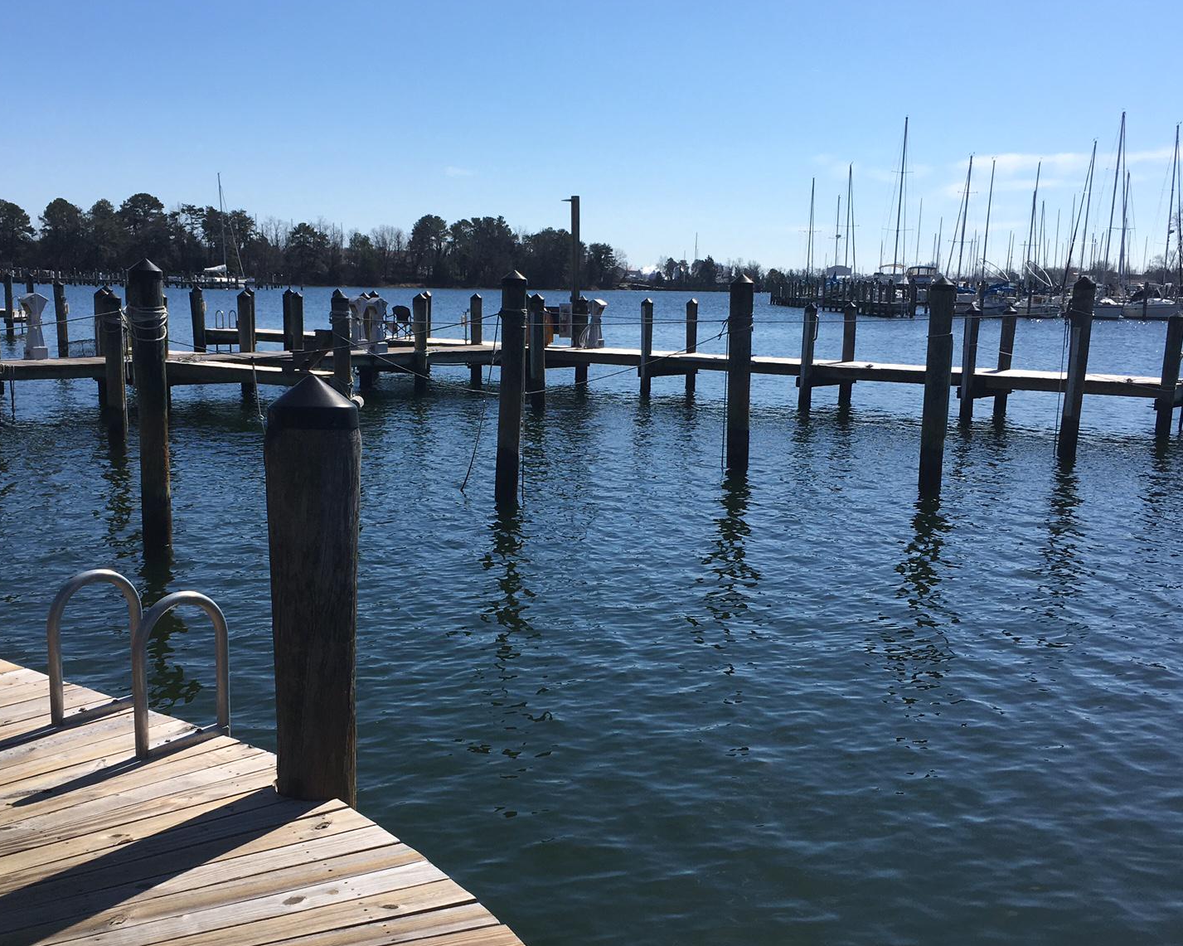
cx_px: 520
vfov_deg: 37.2
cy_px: 553
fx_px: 1400
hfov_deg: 45.7
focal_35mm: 40
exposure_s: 1/2564
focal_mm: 4.15
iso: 25
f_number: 2.2
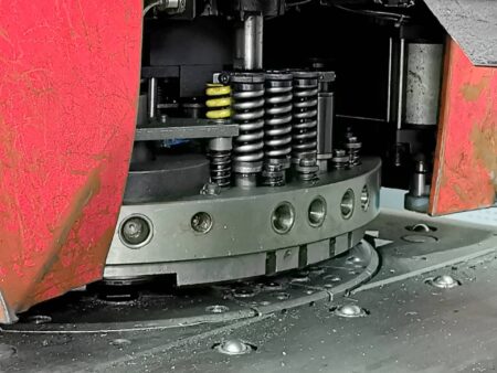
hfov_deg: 22.7
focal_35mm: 86
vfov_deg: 17.2
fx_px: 1235
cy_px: 186
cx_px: 248
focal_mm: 5.56
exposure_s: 1/40
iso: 1000
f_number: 1.6
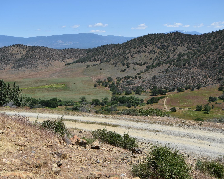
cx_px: 108
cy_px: 90
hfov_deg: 44.8
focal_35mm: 41
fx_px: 272
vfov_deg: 36.5
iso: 100
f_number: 8
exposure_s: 1/250
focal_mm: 24
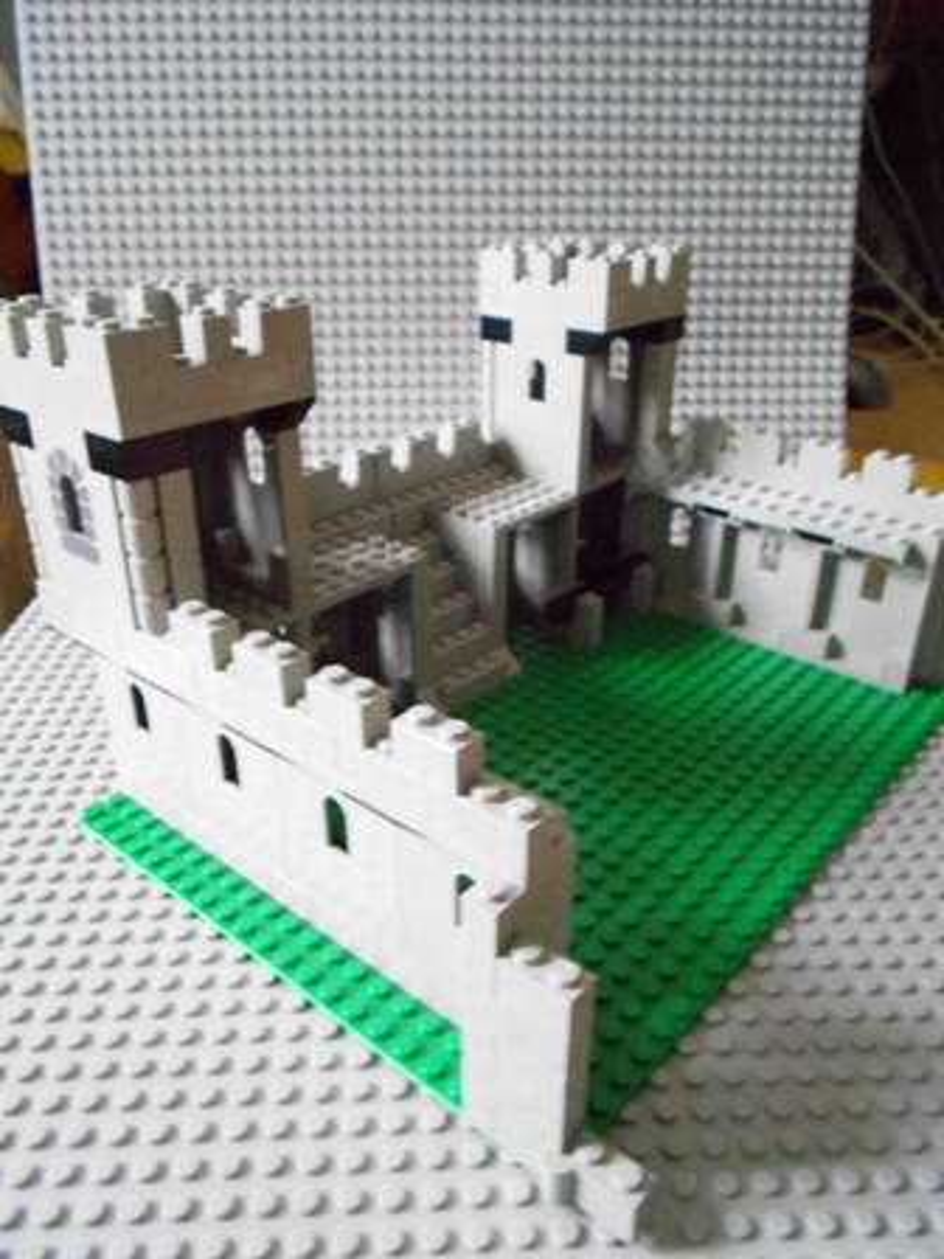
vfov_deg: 67.3
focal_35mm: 26
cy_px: 630
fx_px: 945
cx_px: 472
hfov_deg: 53.1
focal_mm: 4.6
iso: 800
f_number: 3.2
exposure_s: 1/13
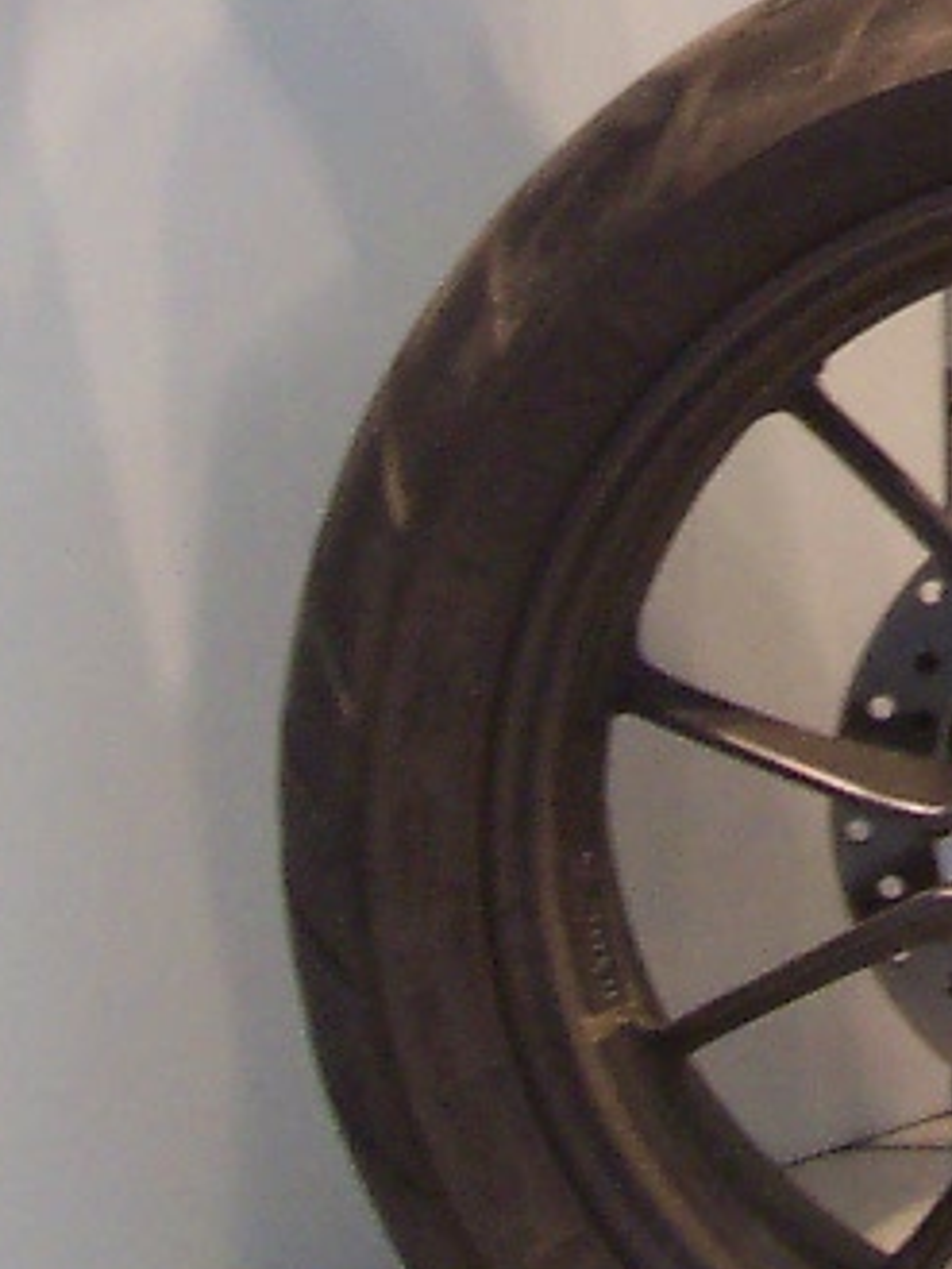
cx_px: 1430
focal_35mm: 135
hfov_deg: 10.6
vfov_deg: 14.0
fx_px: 4947
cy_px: -440
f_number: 2.8
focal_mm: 5.6
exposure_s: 1/30
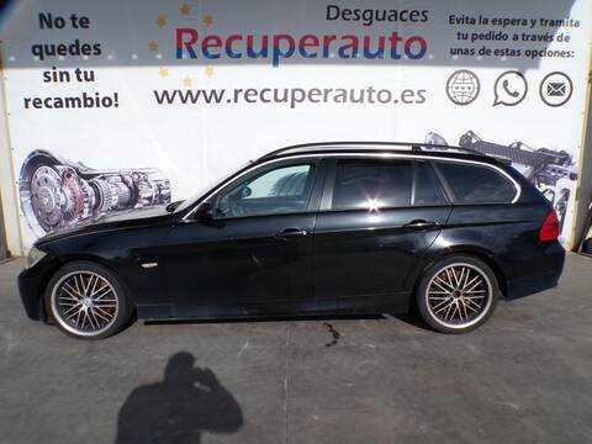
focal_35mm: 24
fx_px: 410
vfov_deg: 56.8
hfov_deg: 71.6
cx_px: 296
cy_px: 222
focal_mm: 4.3
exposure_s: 1/640
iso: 100
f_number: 5.8
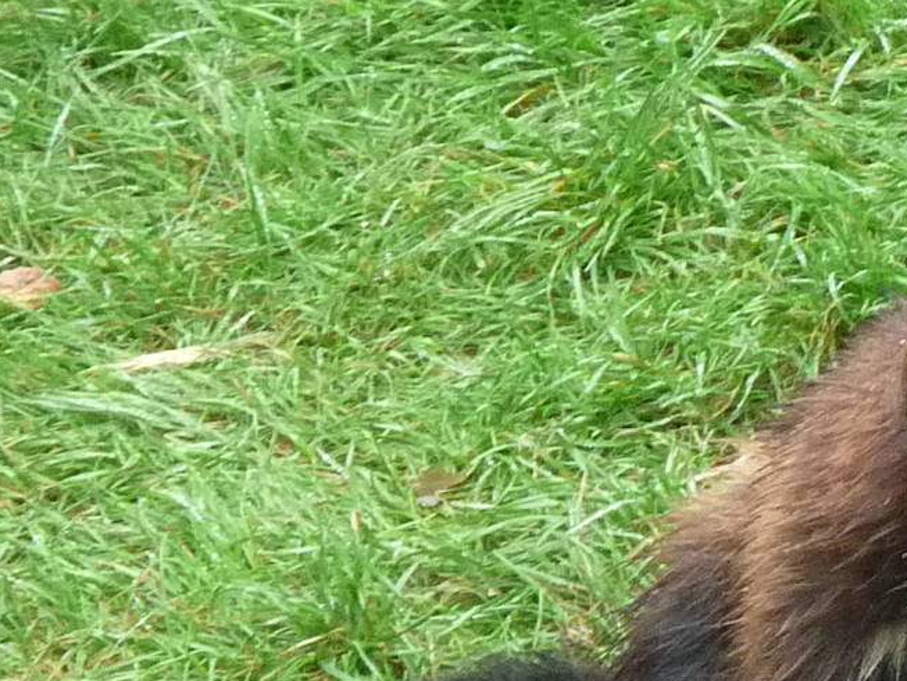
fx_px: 25551
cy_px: 521
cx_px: 995
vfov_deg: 1.5
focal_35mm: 975
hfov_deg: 2.0
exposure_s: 1/125
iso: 400
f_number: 3.7
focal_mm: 39.9
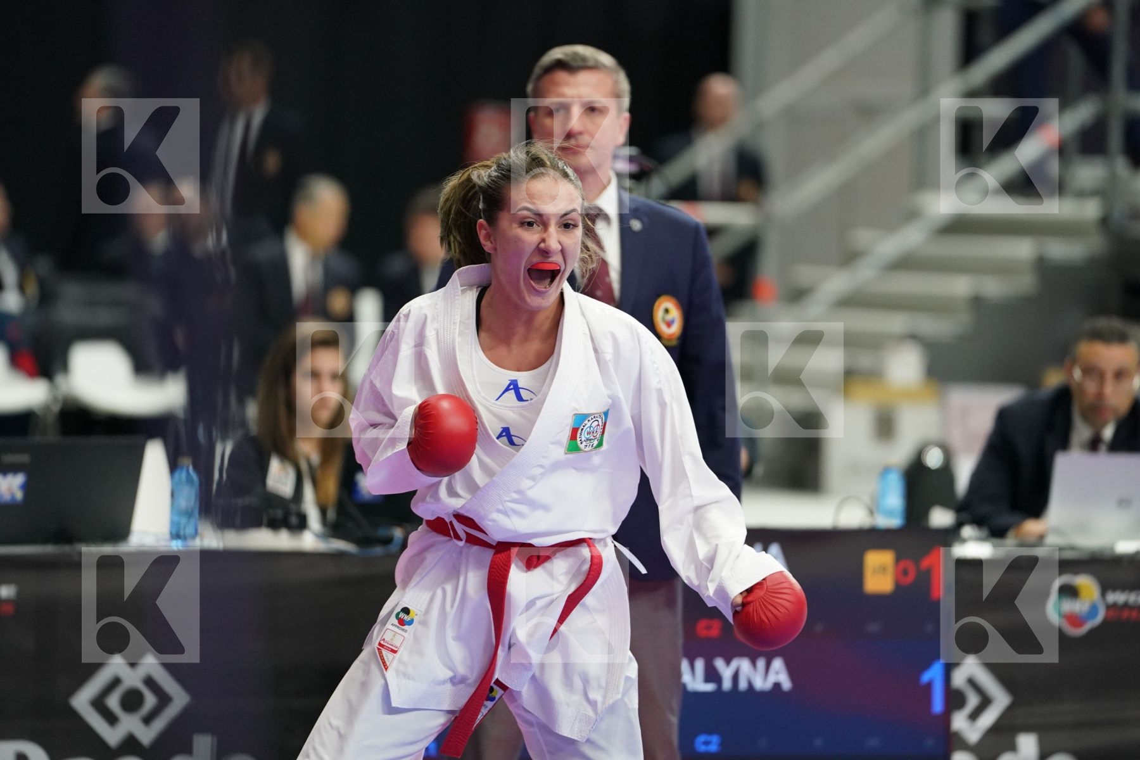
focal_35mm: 200
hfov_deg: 10.3
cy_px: 380
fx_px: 6333
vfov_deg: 6.9
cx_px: 570
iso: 2500
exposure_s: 1/1000
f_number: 2.8
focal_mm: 200
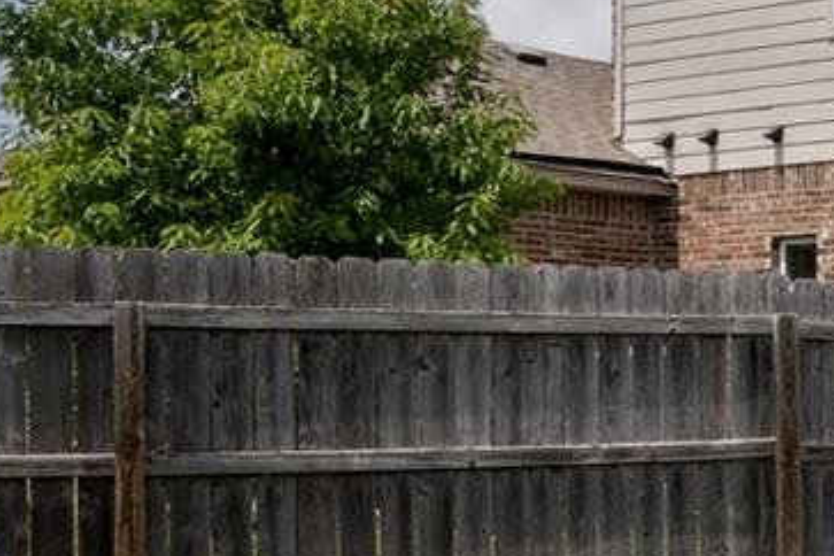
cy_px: 410
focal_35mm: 79
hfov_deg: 17.3
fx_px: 1830
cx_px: 1732
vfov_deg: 17.2
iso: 800
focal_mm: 14
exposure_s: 1/8000
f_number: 8
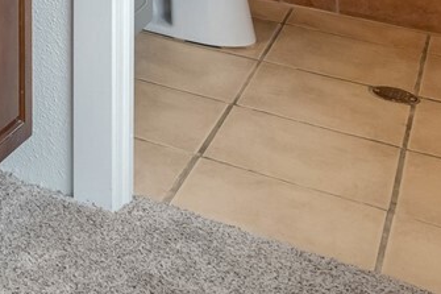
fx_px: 992
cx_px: -301
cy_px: -331
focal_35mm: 81
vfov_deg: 13.8
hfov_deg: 19.9
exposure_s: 1/250
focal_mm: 16
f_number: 9
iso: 400
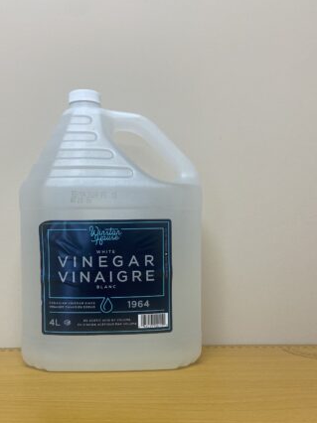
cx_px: 117
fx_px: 428
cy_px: 266
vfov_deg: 52.1
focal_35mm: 35
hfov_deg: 40.4
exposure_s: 1/120
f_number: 1.8
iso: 100
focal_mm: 4.25
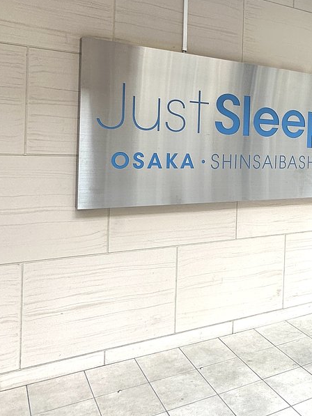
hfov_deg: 37.1
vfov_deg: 50.8
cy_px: 153
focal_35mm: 36
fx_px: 432
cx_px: 282
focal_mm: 2.22
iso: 40
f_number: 2.2
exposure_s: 1/99
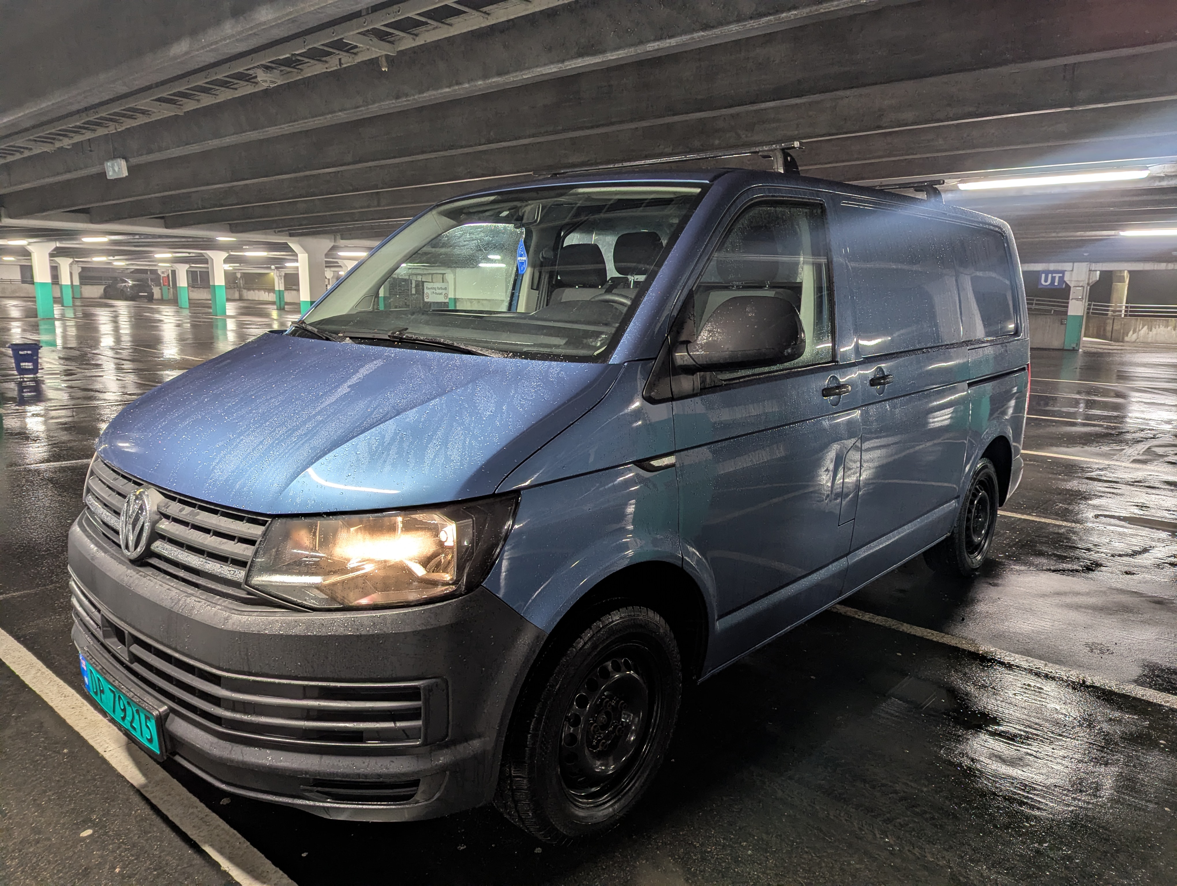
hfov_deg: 71.5
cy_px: 443
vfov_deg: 56.9
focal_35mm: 24
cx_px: 588
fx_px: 817
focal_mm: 6.81
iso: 89
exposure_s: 1/23.8
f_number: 1.85
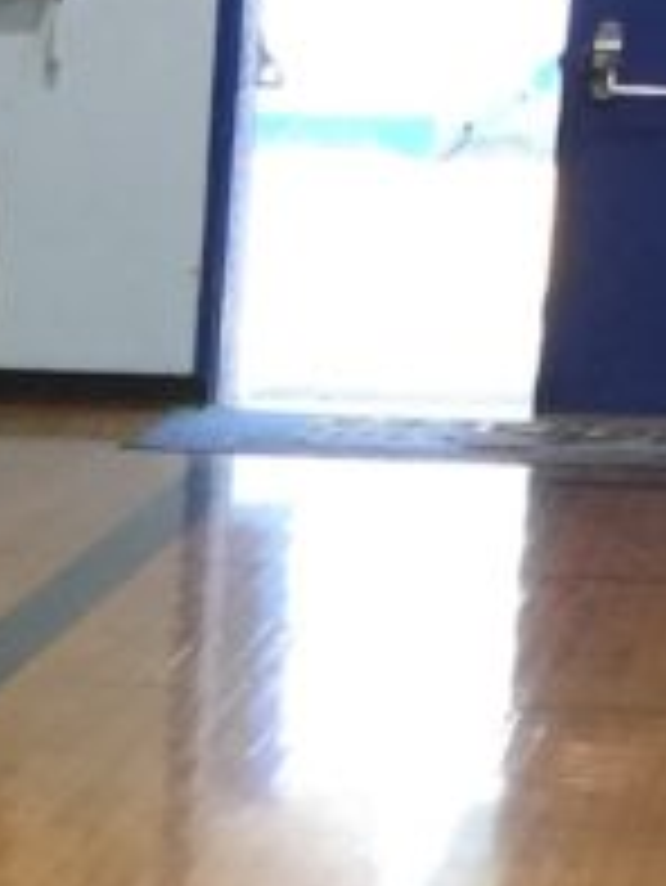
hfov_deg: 6.7
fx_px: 5433
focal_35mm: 212
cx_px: -936
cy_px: 1408
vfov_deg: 9.0
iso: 80
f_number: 2.2
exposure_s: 1/15
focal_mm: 4.15
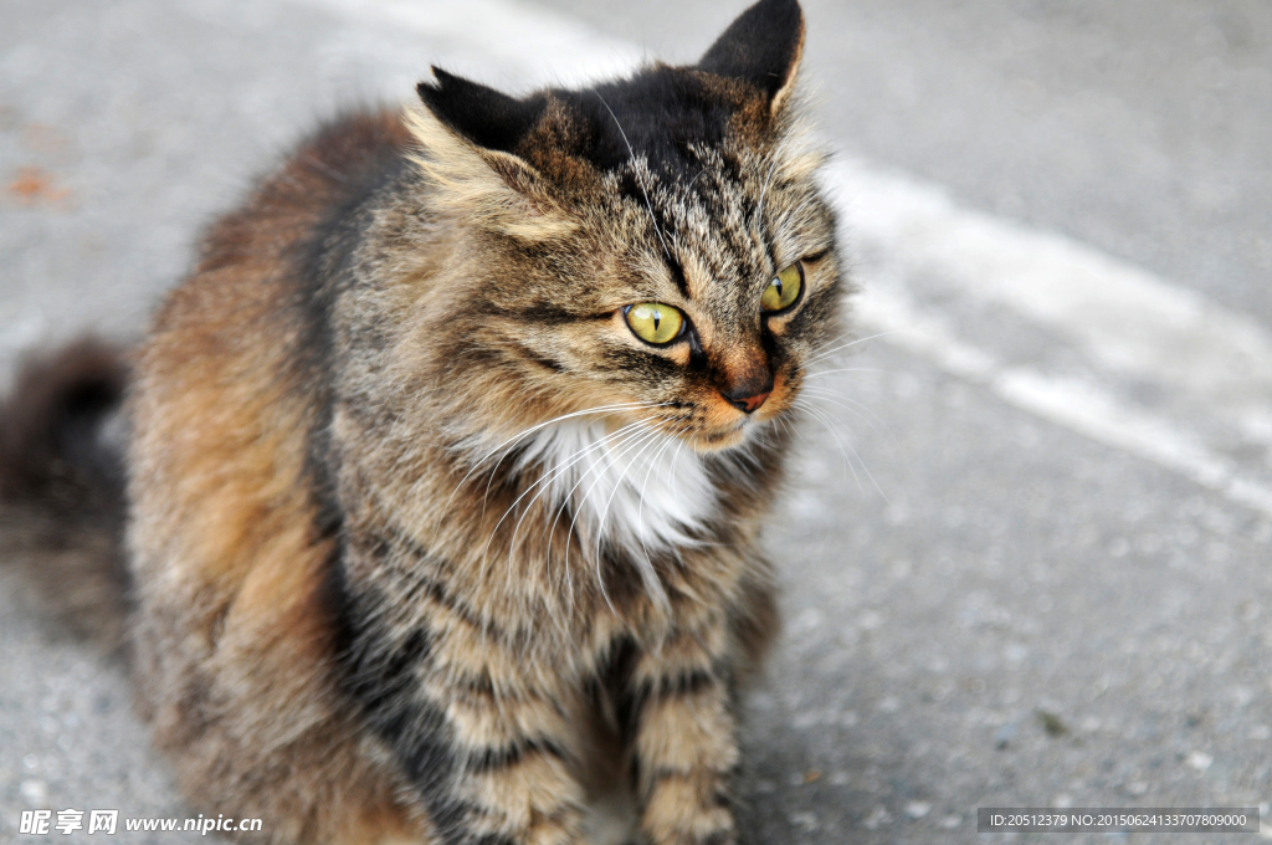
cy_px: 422
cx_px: 636
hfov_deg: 14.4
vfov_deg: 9.6
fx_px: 5029
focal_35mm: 142
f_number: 4
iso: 320
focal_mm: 95
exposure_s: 1/160
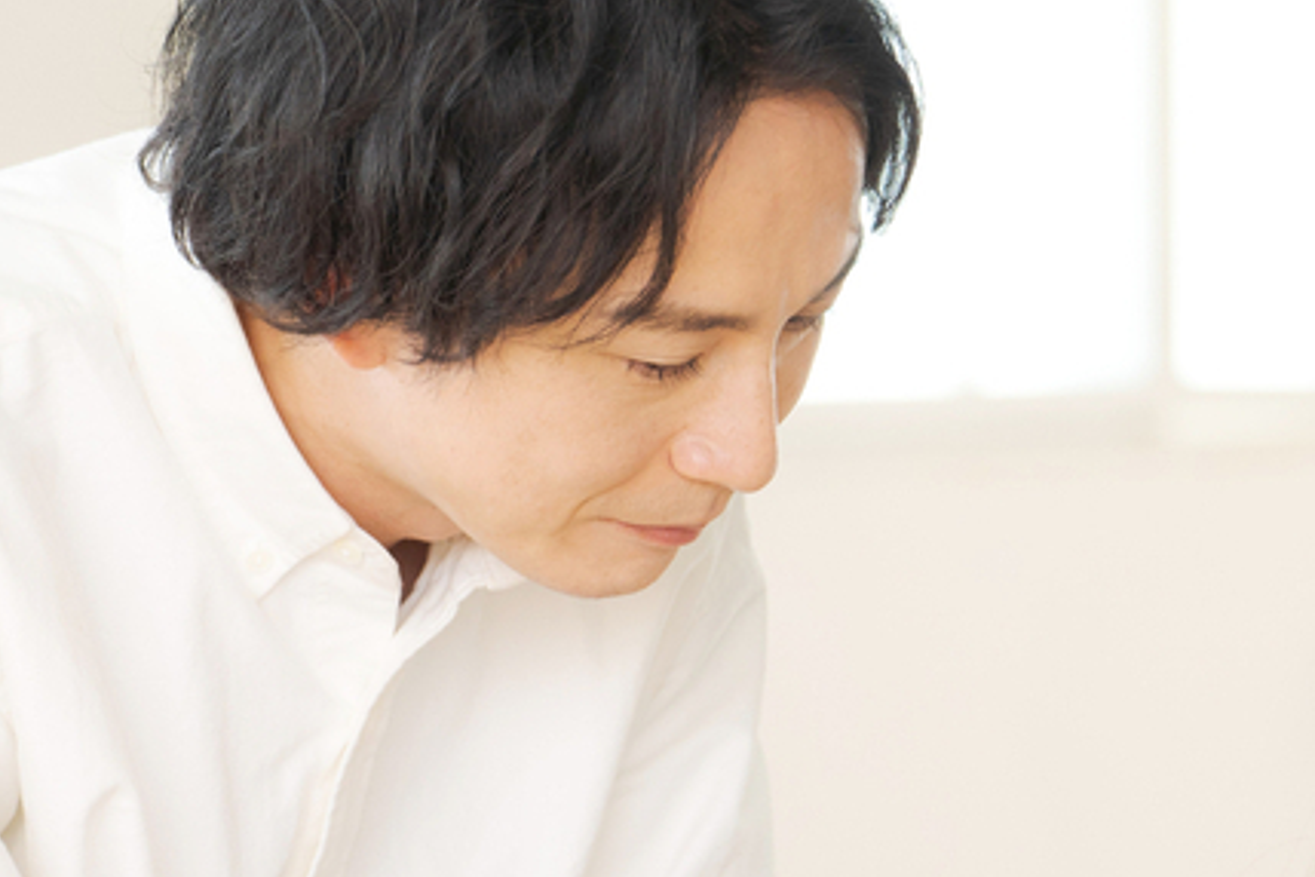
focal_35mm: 288
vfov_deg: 4.8
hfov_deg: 7.1
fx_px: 10519
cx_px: 1318
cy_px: 852
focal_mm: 103
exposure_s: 1/100
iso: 400
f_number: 4
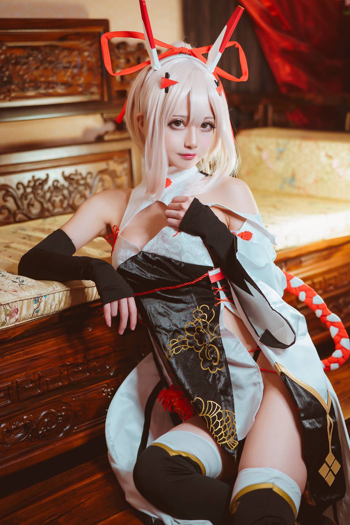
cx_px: 191
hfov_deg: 23.4
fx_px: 846
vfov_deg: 34.5
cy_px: 274
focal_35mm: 58
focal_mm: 50
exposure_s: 1/100
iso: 400
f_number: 1.8
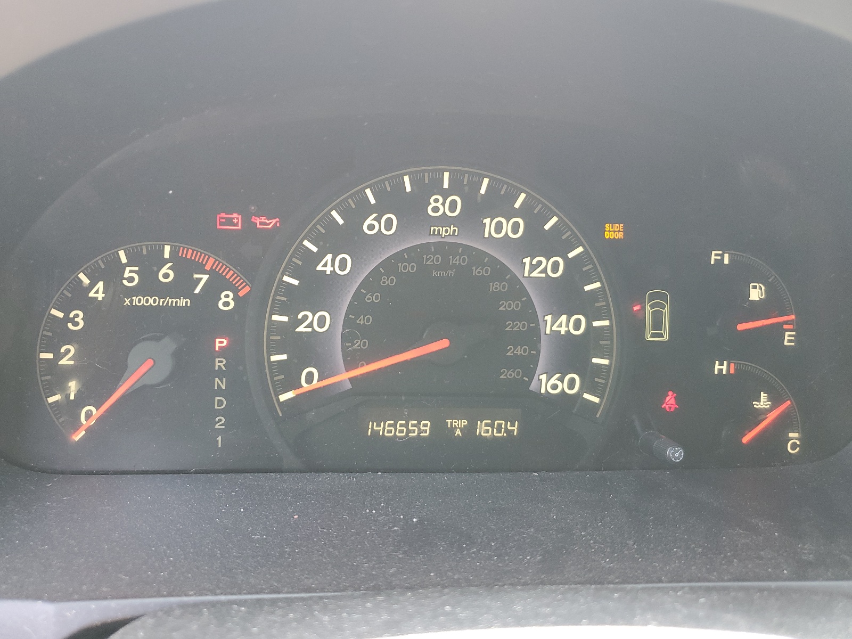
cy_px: 320
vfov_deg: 53.1
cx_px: 426
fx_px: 640
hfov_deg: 67.3
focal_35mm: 26
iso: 84
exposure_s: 1/60.2
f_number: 1.5
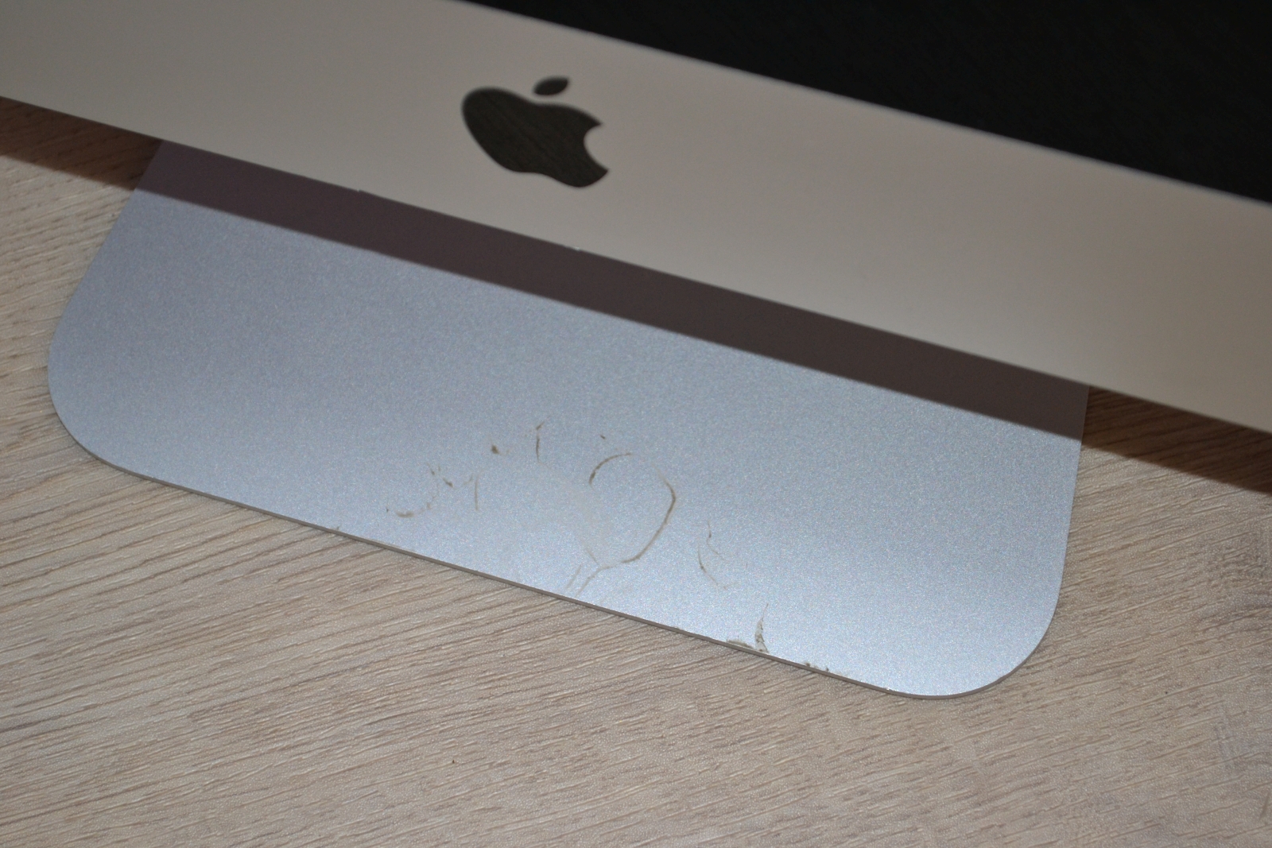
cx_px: 636
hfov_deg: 24.6
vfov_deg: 16.6
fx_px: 2915
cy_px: 424
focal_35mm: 82
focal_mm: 55
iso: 1000
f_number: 5.6
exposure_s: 1/60
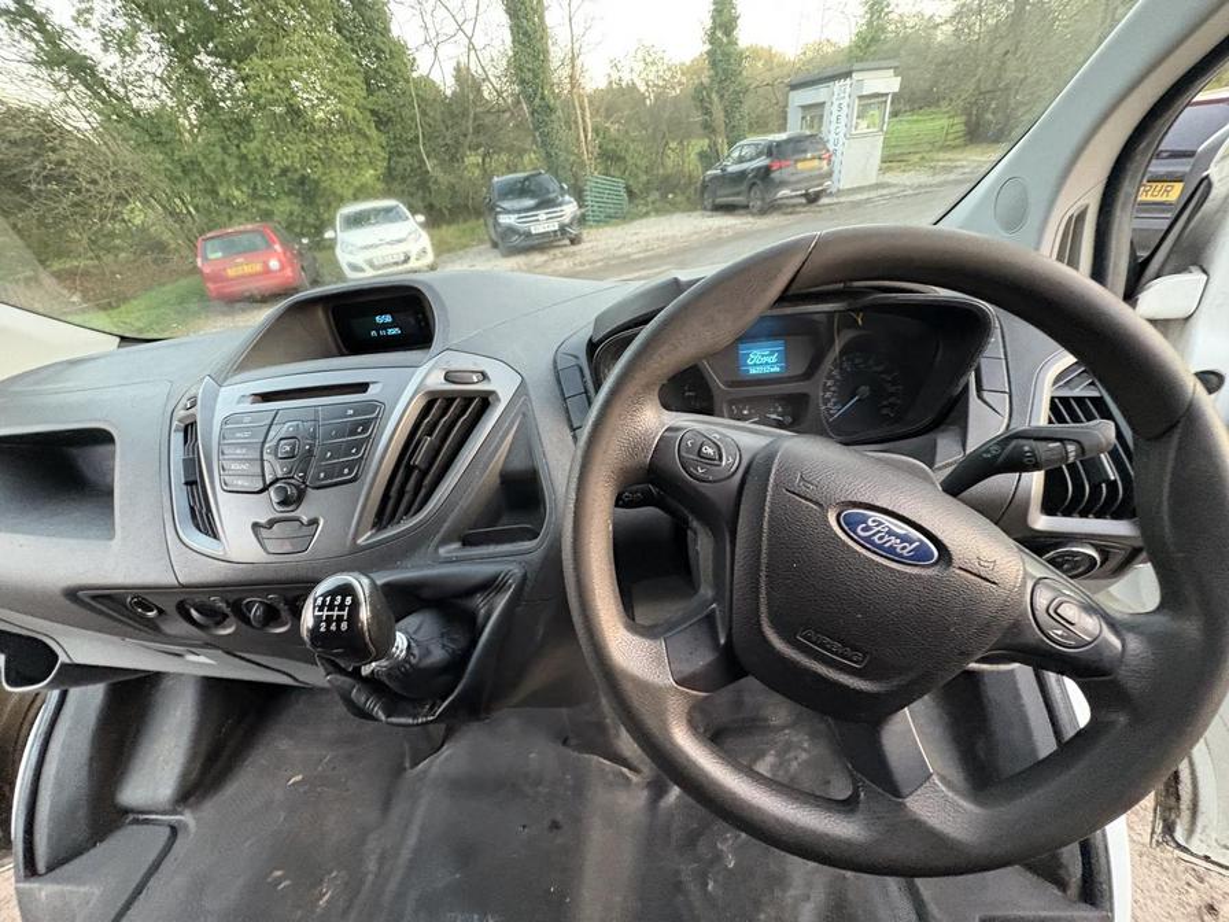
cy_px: 461
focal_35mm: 14
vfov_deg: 85.7
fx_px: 497
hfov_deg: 102.1
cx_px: 614
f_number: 2.2
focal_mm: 2.22
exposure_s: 1/57
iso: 800
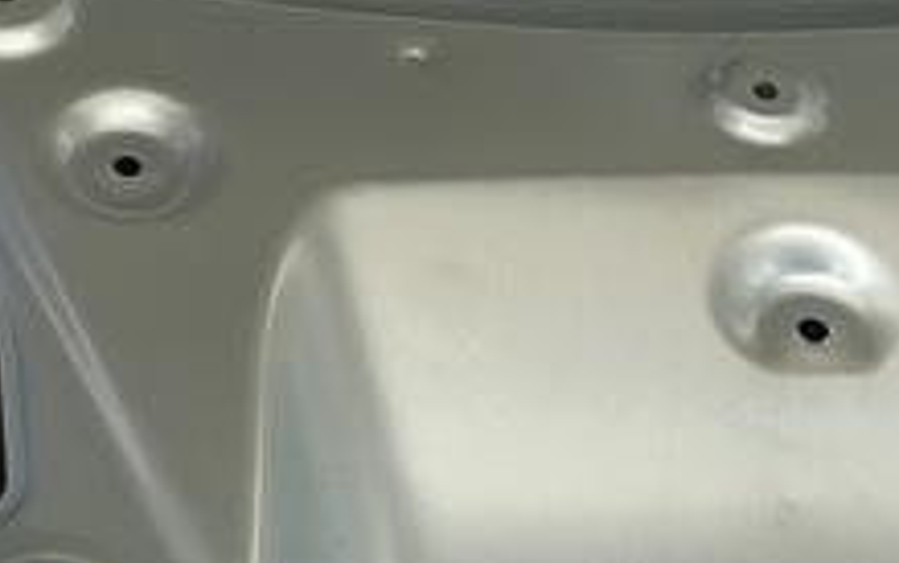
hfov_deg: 17.7
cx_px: -74
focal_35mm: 114
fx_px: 2794
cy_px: -164
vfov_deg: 11.2
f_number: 1.6
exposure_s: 1/50
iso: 101
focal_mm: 4.11
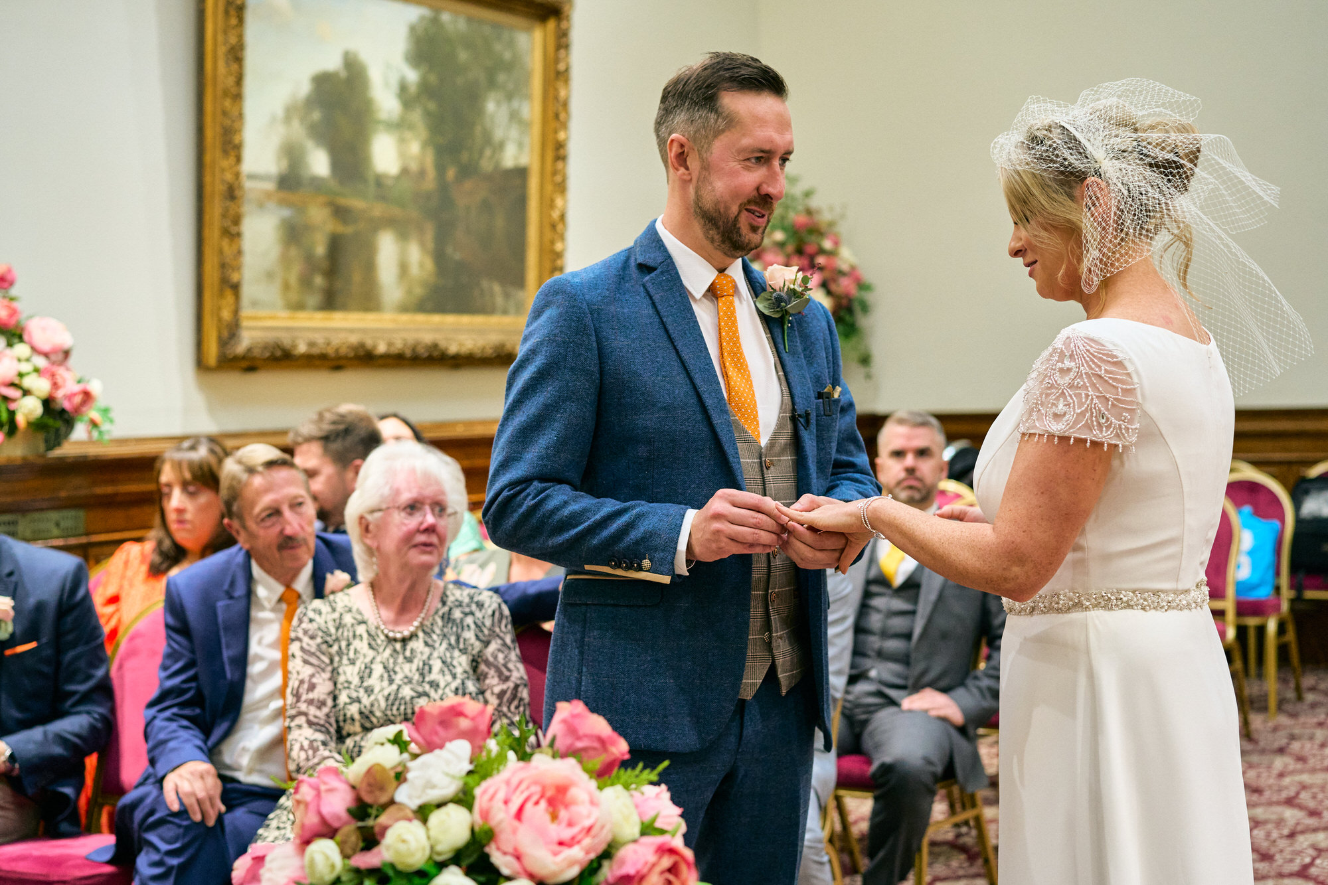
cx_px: 664
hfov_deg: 36.2
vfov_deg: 24.6
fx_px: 2029
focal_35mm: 55
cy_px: 442
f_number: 3.2
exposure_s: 1/125
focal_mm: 55
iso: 2500
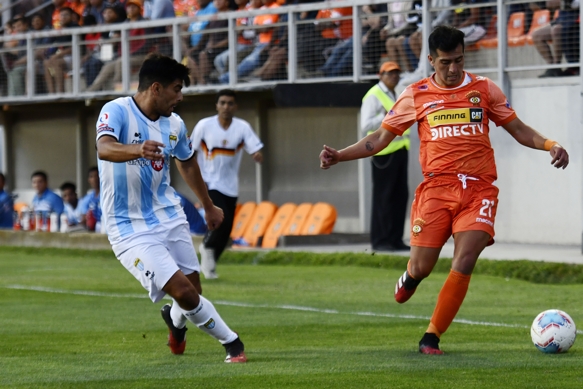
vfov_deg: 9.0
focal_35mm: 153
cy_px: 171
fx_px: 2478
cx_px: 346
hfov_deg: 13.4
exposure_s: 1/1250
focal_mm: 122
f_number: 3.2
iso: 640
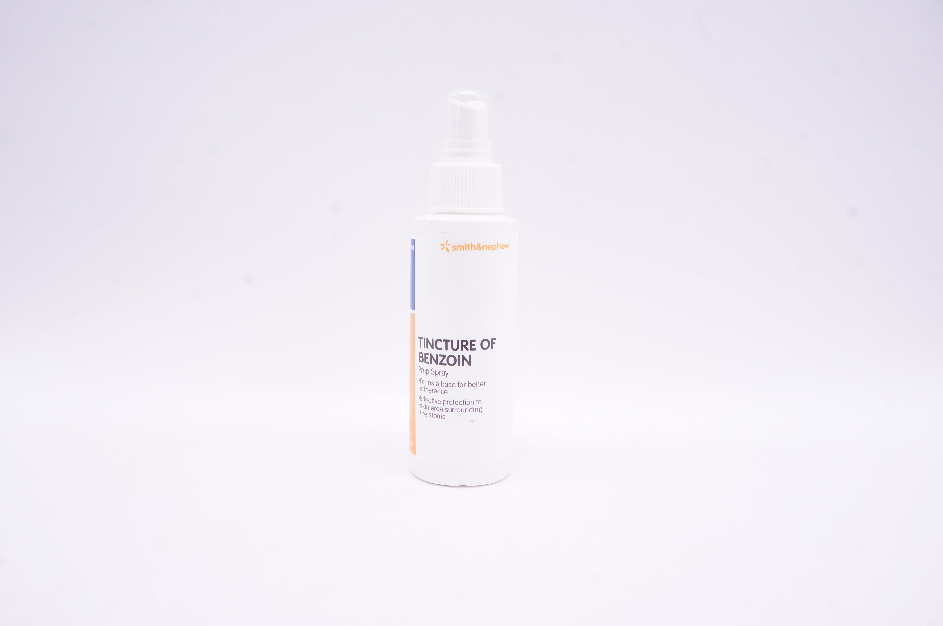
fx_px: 706
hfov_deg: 67.4
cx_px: 472
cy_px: 313
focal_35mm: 27
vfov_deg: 47.8
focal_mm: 18
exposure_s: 1/25
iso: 800
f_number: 13
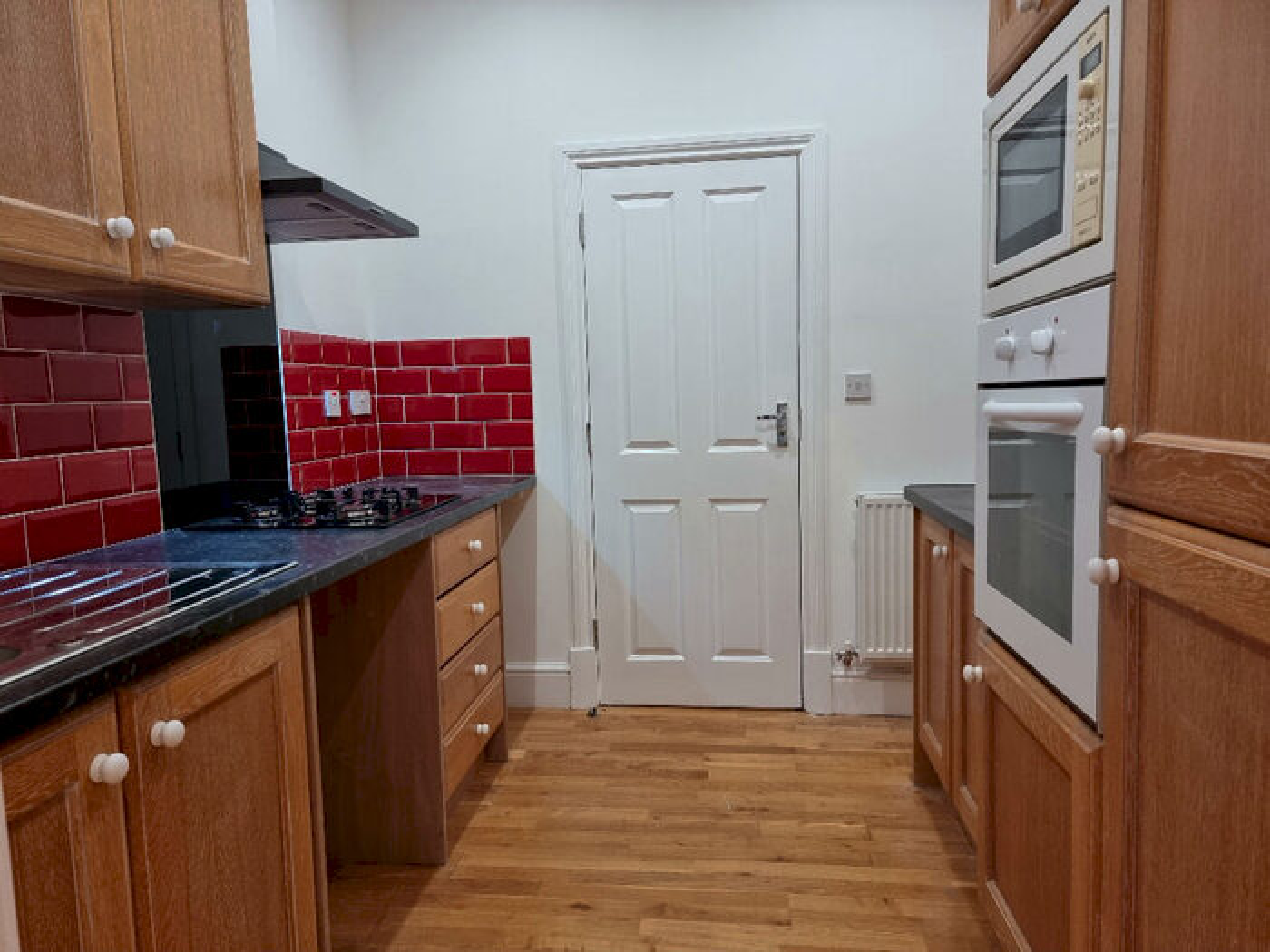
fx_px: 881
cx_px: 635
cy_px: 476
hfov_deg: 71.6
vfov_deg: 56.8
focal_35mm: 24
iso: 250
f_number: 1.8
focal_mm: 6.7
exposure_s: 1/50
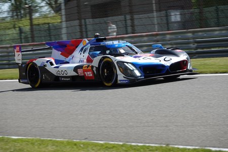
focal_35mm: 184
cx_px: 114
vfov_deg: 7.5
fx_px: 1165
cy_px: 76
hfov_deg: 11.2
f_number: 4.5
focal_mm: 67.46
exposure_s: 1/800
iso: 100
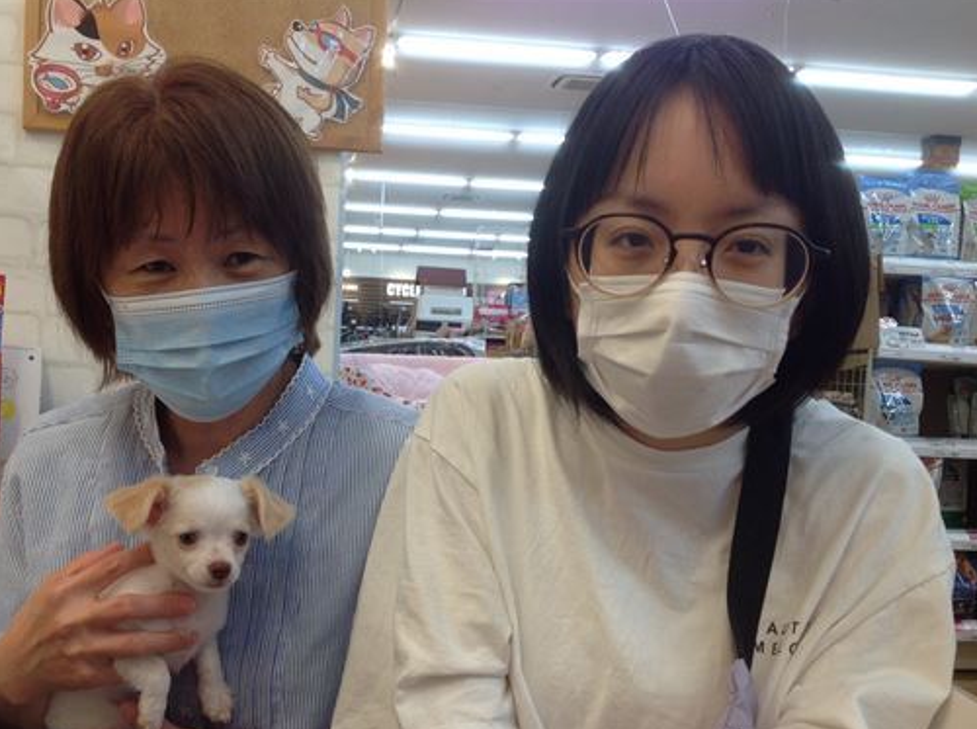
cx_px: 422
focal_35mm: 42
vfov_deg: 34.2
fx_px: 1183
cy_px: 426
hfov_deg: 44.8
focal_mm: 4.28
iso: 80
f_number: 2.4
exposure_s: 1/60
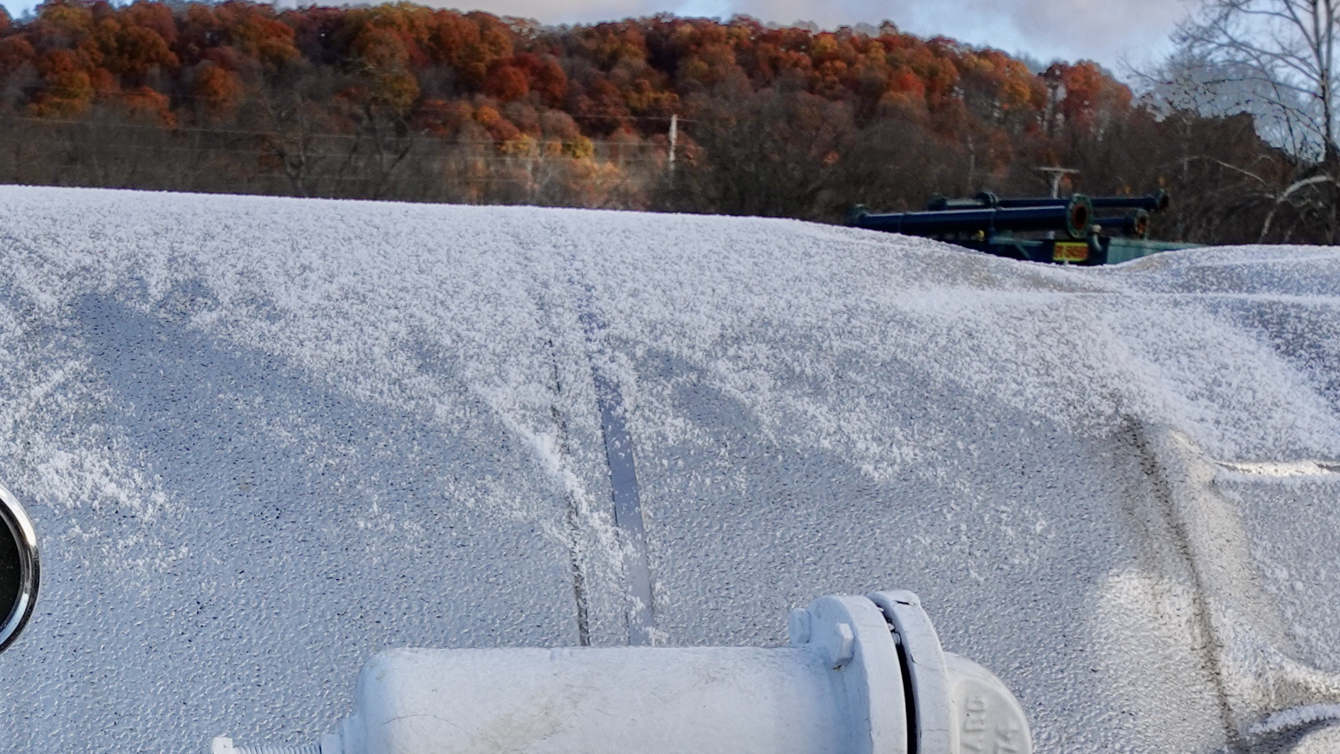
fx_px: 2274
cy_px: 1118
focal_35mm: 64
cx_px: 377
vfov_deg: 17.1
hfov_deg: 32.4
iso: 125
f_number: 5.6
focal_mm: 9.4
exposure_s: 1/200
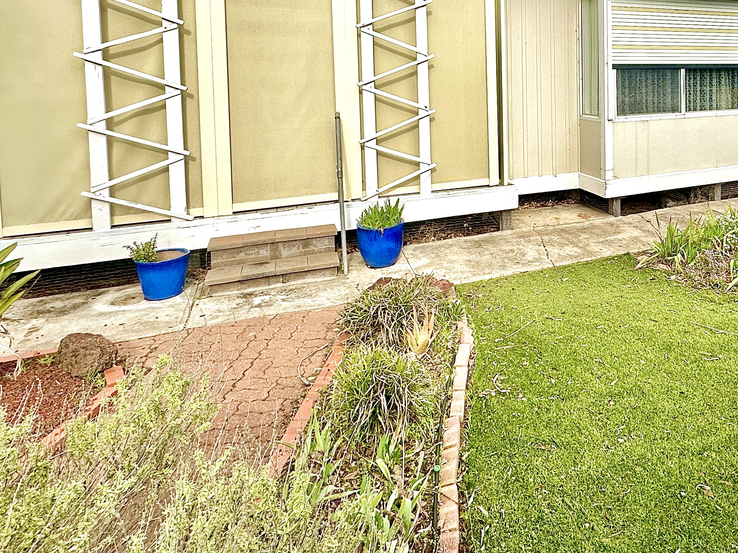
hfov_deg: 63.4
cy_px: 99
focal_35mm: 26
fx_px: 554
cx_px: 552
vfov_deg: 49.5
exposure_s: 1/2564
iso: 50
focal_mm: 2.22
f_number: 2.2
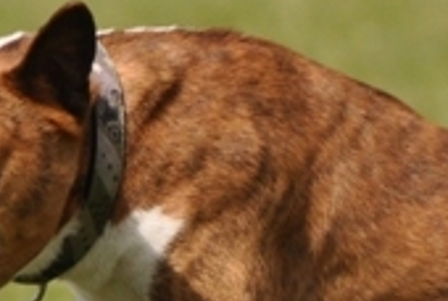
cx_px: 564
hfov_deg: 1.6
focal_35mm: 1321
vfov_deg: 1.0
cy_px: 396
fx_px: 16468
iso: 400
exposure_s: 1/2000
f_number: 8
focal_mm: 250
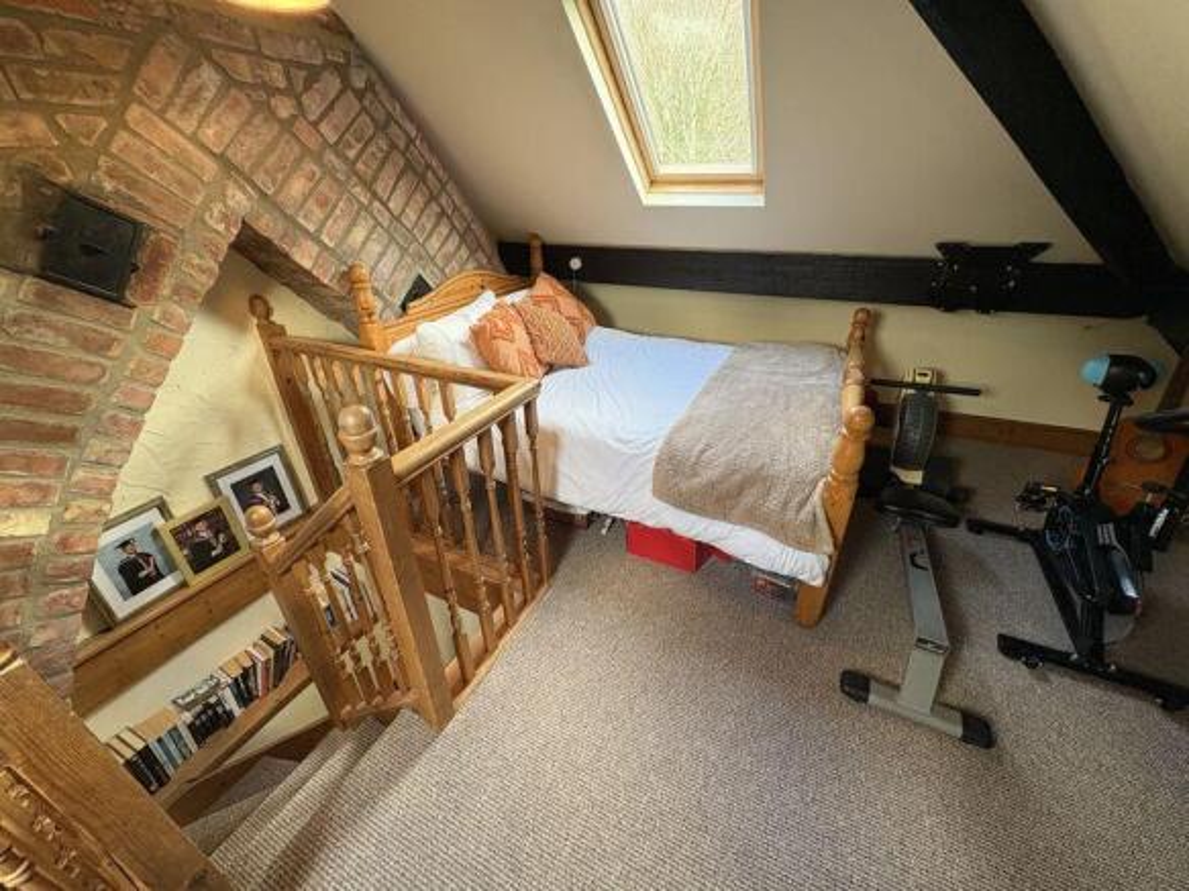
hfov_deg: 102.1
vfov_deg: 85.7
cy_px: 446
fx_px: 481
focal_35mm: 14
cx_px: 594
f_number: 2.2
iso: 160
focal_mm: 2.22
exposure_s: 1/50
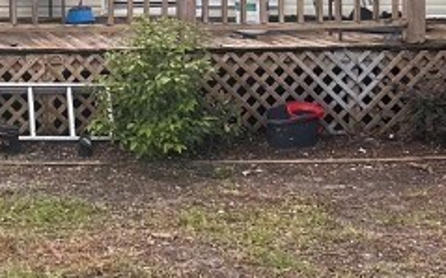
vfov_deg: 11.5
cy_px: -140
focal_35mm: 109
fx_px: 1324
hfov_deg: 18.1
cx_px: -93
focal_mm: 6.86
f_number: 1.78
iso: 80
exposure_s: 1/477
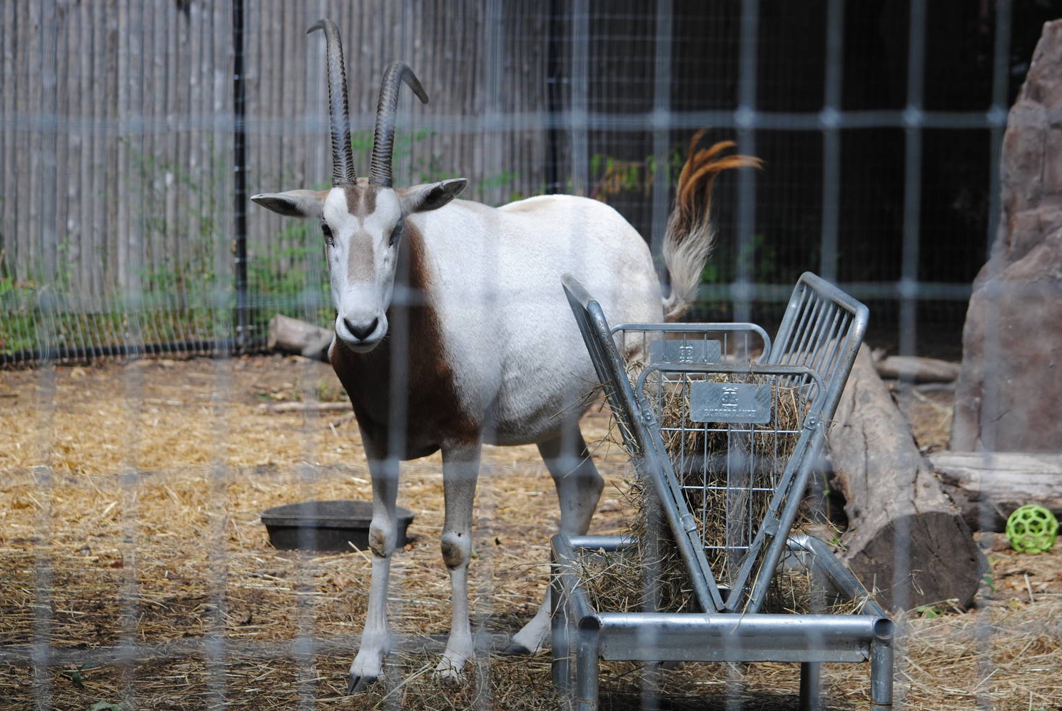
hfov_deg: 15.9
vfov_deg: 10.7
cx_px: 505
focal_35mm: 129
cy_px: 375
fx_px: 3810
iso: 200
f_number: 5
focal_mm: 80
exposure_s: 1/400
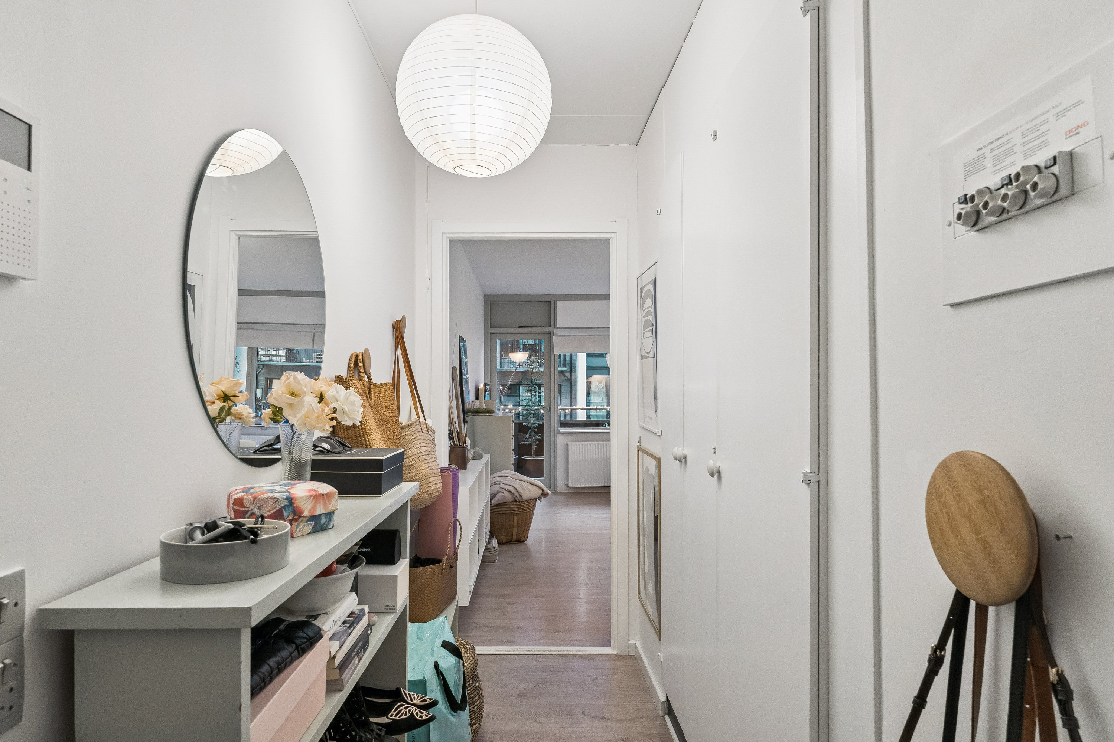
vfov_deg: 62.1
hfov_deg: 84.1
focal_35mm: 20
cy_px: 371
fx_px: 617
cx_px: 557
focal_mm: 13.3
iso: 400
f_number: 7.1
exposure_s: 1/6
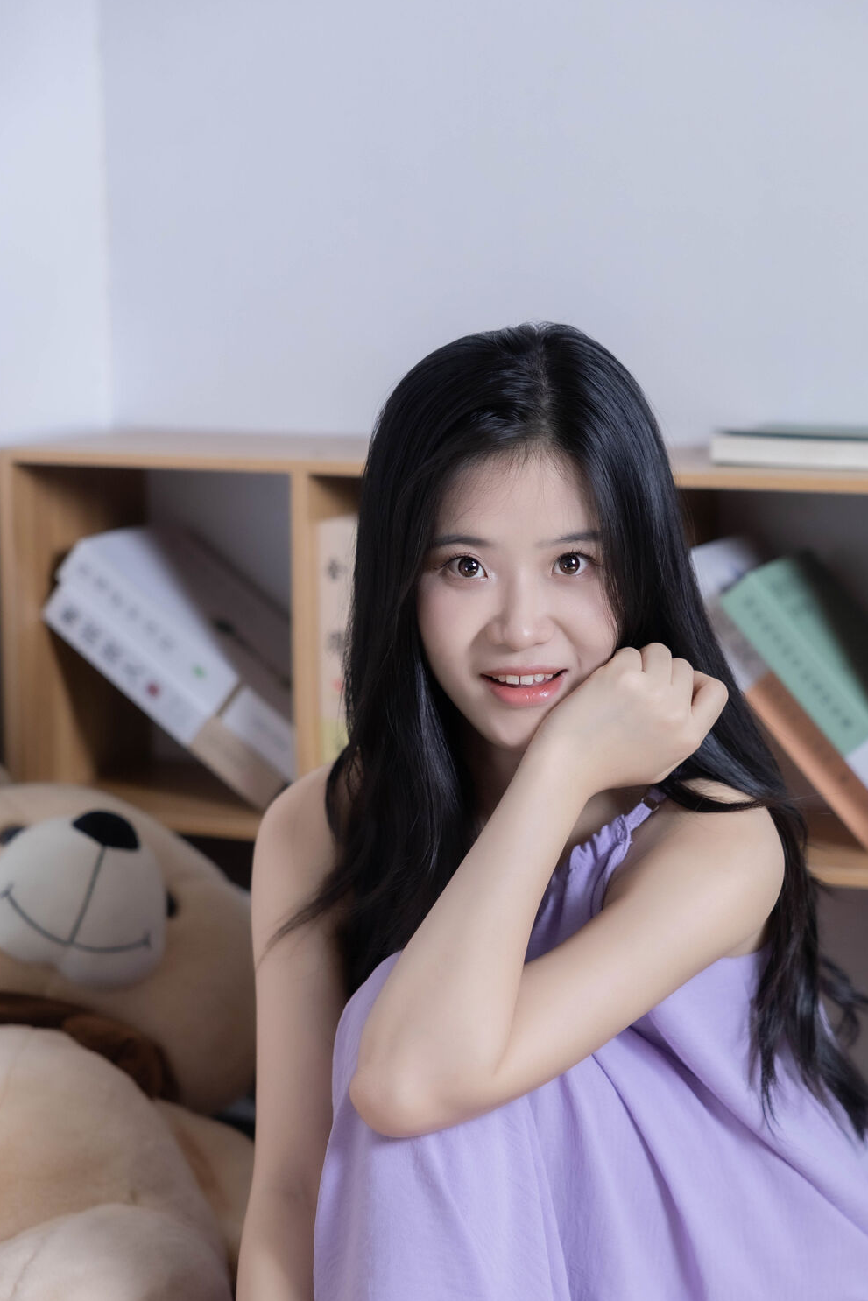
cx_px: 498
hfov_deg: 15.9
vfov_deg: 23.6
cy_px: 769
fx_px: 3109
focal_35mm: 86
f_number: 2.8
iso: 1000
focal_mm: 70
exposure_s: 1/320
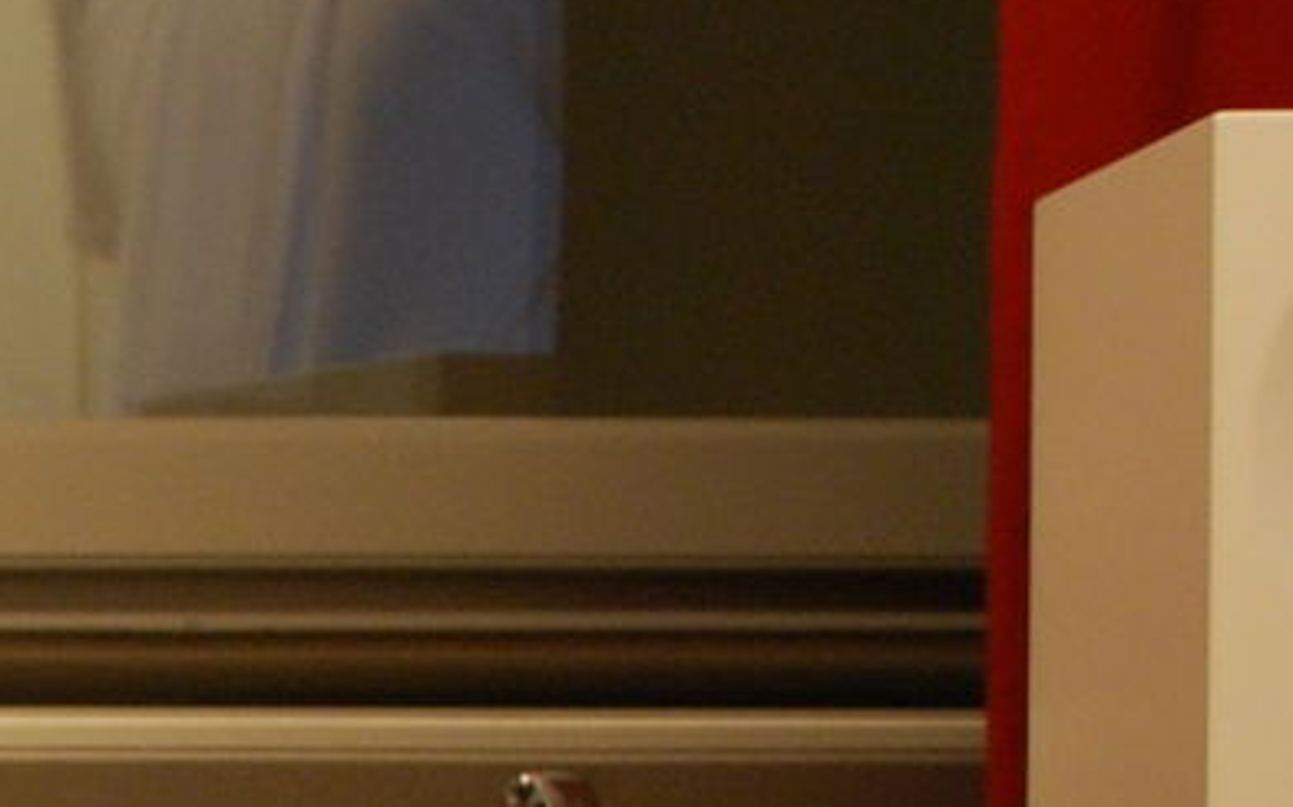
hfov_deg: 9.6
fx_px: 6904
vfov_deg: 6.6
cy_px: 1158
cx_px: -1753
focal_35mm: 196
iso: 400
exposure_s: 1/1.6
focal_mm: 20
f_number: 3.8
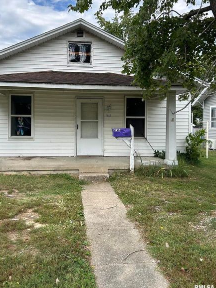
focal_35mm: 30
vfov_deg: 59.8
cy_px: 126
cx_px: 92
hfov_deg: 46.6
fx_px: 250
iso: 50
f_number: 1.5
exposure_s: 1/1838
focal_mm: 5.7
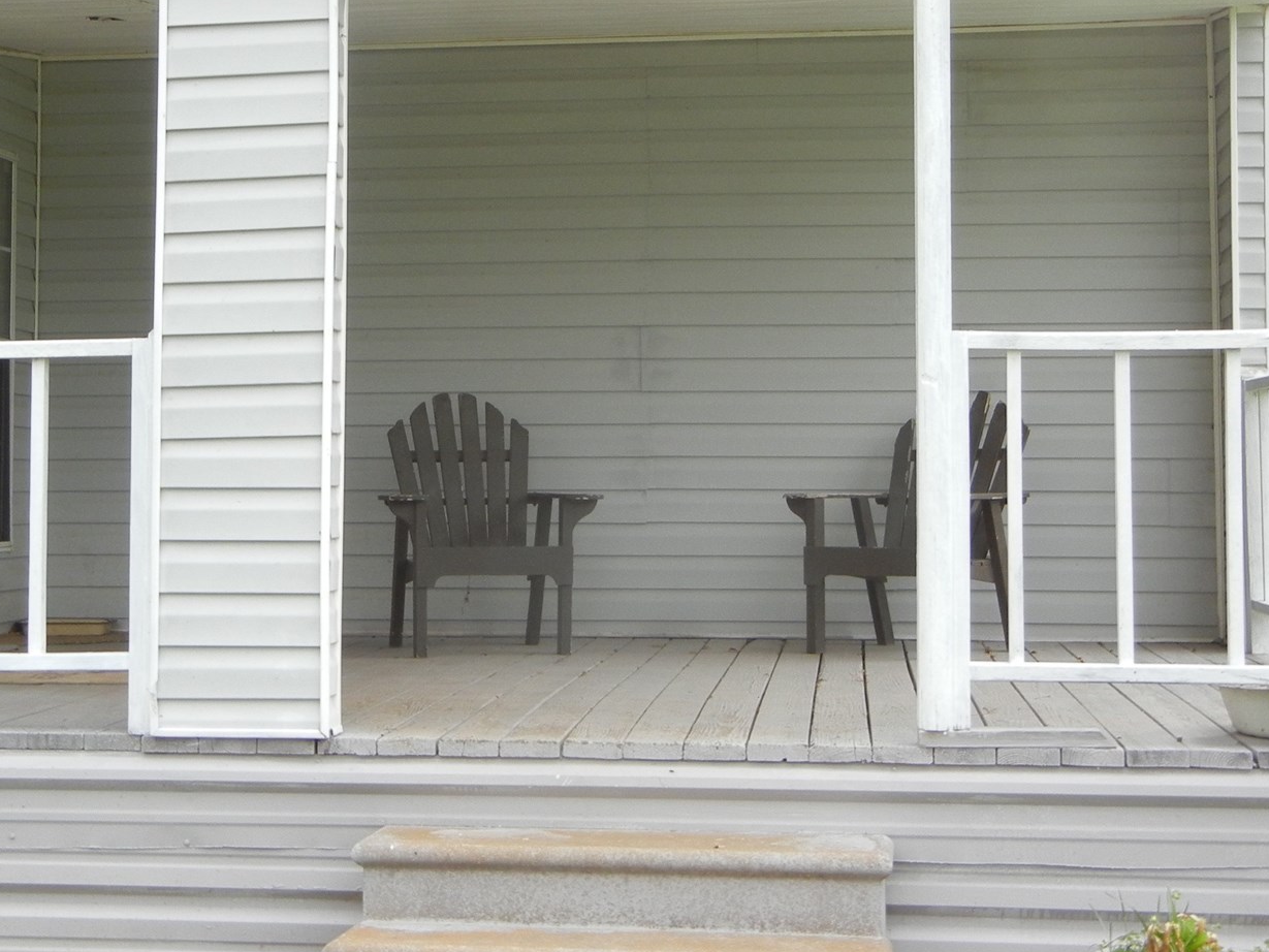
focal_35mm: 65
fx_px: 2383
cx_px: 529
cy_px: 343
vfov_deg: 22.5
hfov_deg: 29.8
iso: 160
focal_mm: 7.1
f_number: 3.7
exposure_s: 1/199
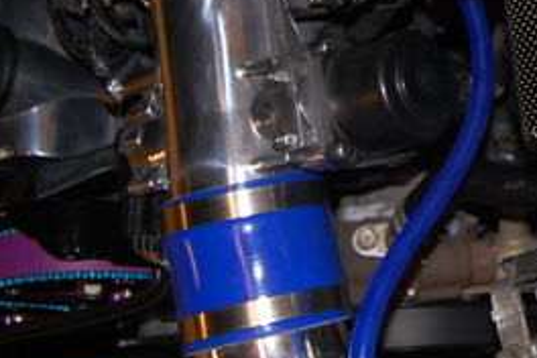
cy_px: -37
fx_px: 1193
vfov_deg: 16.5
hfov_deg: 24.4
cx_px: 519
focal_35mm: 80
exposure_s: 1/60
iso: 400
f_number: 3.8
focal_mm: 22
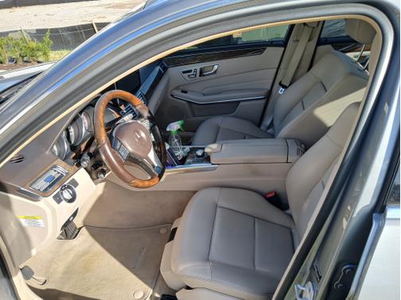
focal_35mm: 26
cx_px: 200
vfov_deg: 53.1
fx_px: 301
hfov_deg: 67.3
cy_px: 150
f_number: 1.8
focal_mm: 3.98
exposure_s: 1/129
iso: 20
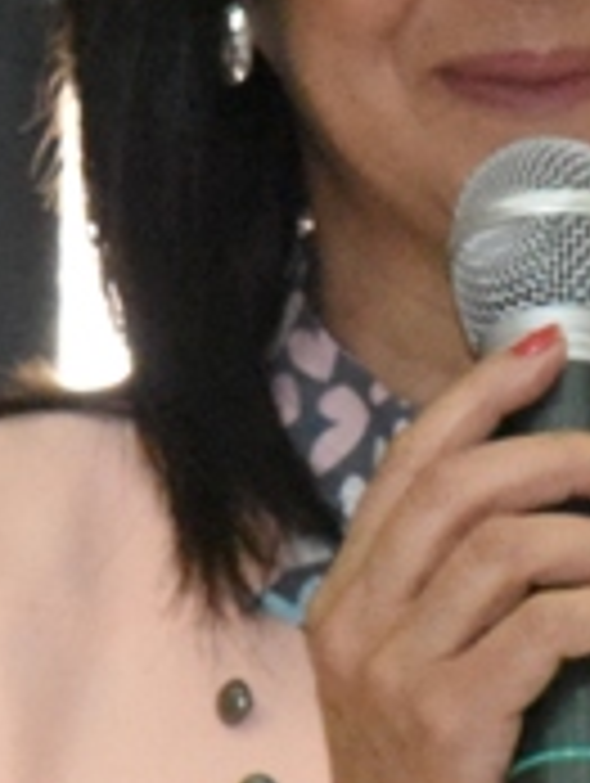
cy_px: 299
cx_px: 540
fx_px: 13443
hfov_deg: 2.5
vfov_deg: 3.3
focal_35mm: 593
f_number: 14
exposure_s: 1/250
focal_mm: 105
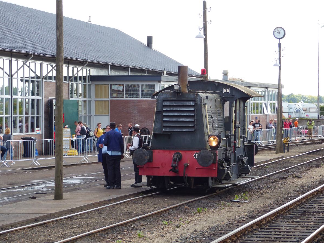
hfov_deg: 14.7
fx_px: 1254
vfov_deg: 11.1
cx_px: 162
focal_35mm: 134
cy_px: 121
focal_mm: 23.9
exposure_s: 1/500
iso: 125
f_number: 2.8
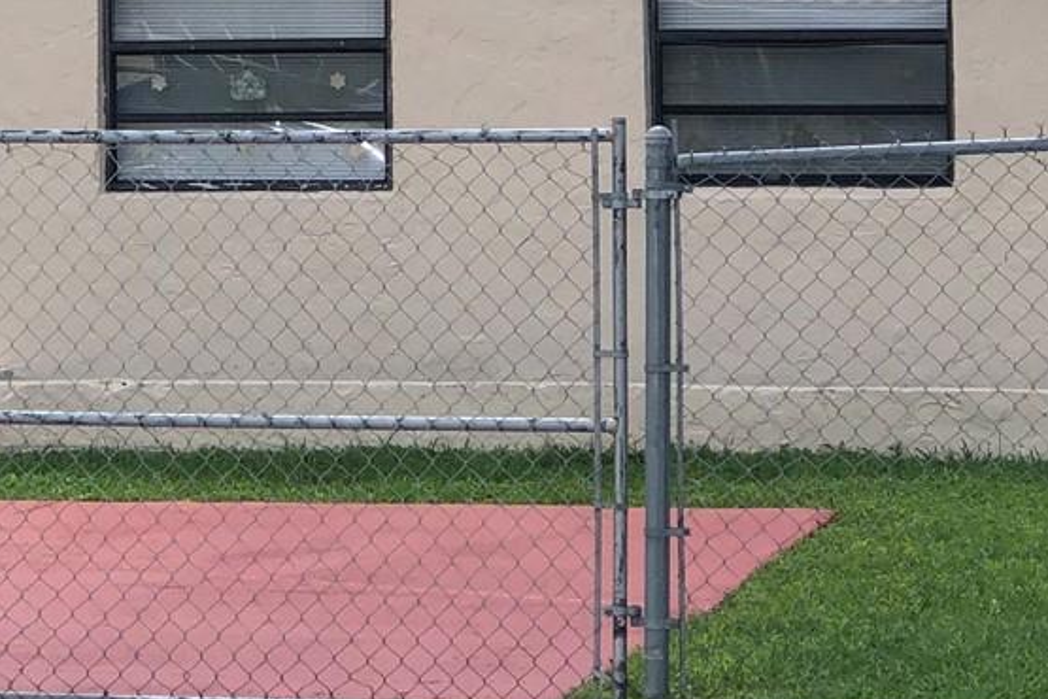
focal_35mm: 171
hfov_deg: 12.0
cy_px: -111
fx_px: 4978
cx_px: 149
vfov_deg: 8.0
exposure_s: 1/867
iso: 20
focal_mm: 6.6
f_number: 2.8
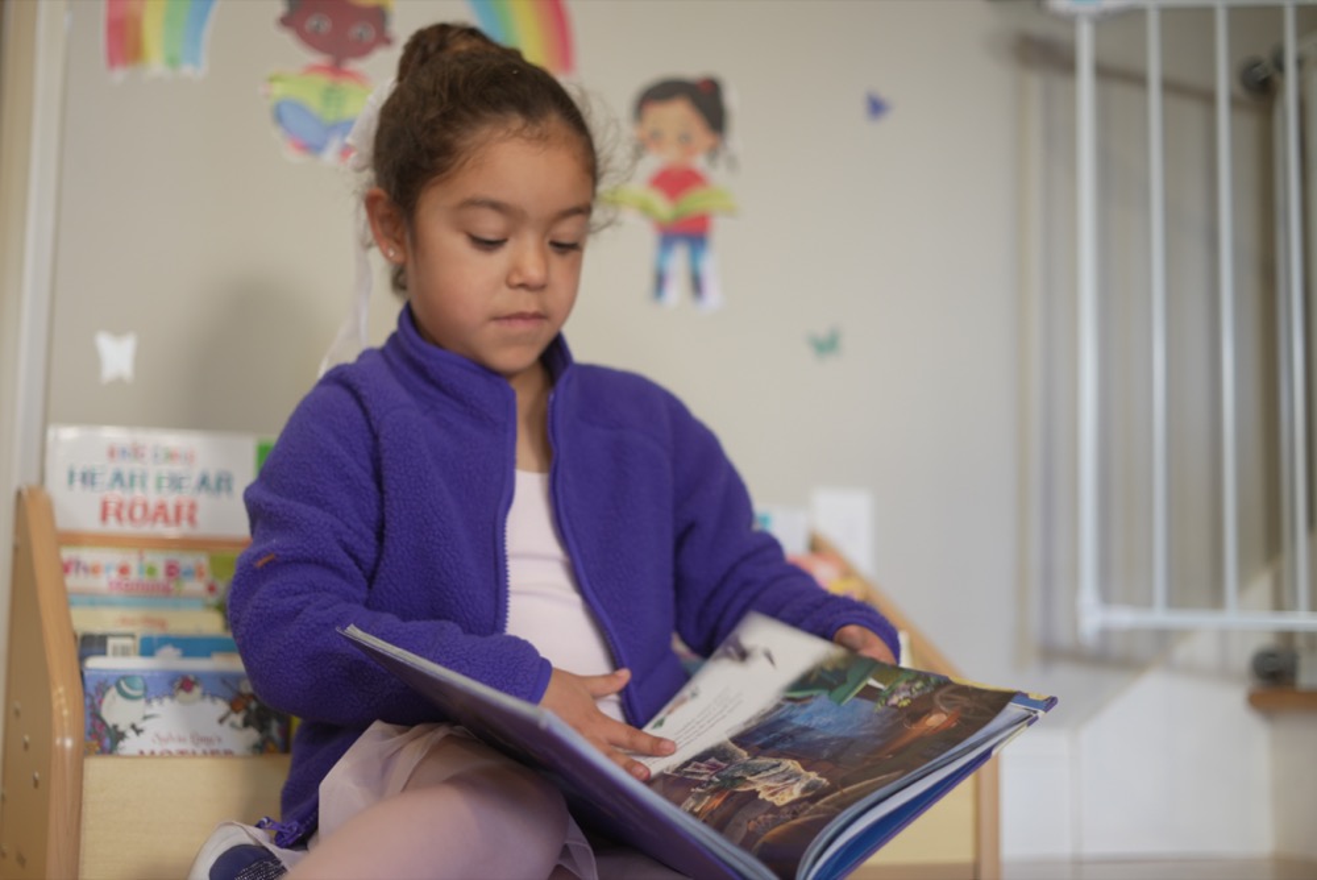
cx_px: 658
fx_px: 1830
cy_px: 440
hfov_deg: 39.6
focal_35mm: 50
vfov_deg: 27.0
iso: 250
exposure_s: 1/50
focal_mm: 50
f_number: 2
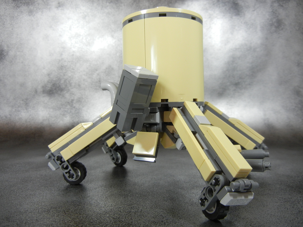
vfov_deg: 46.8
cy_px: 114
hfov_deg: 60.0
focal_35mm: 30
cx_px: 152
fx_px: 263
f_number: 3.5
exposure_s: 1/66
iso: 400
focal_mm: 5.4
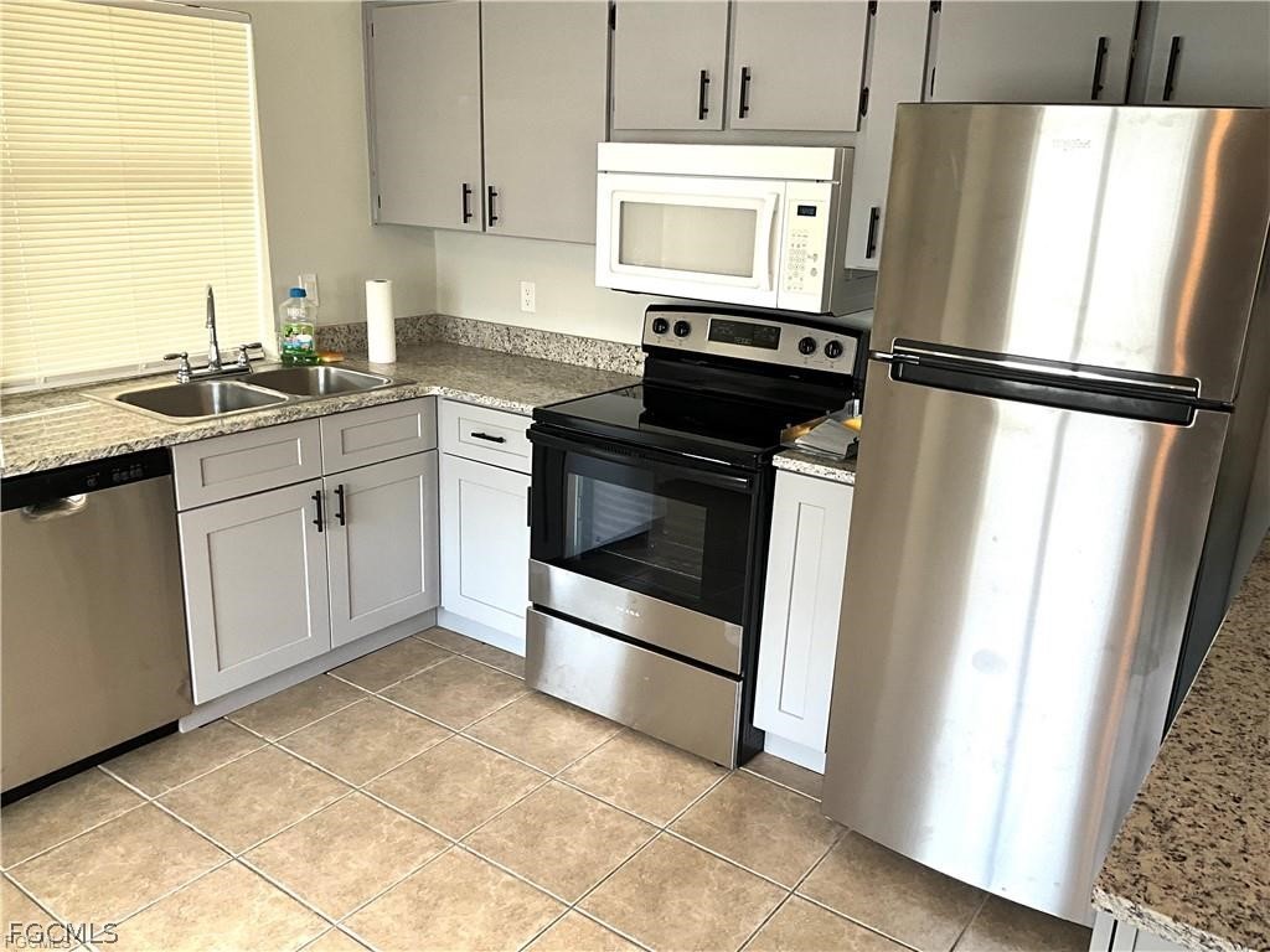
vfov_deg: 48.2
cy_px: 476
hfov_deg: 61.7
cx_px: 635
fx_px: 1064
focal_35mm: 29
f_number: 1.8
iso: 50
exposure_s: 1/60
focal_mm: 3
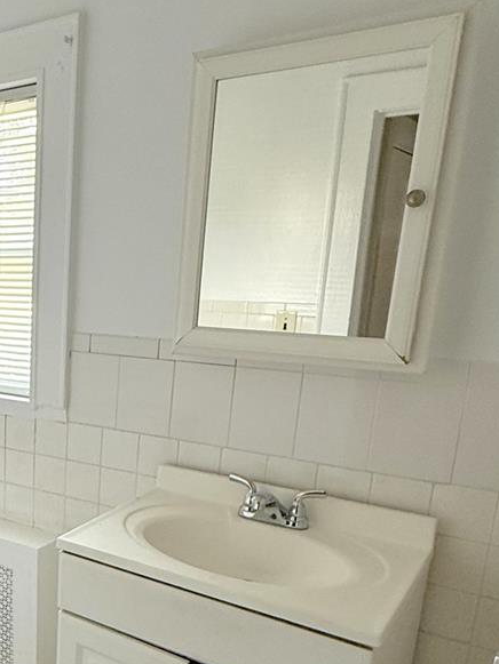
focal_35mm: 37
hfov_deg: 34.5
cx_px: -19
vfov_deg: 49.1
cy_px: 455
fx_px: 711
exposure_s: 1/99
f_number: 2.2
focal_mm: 2.22
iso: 160
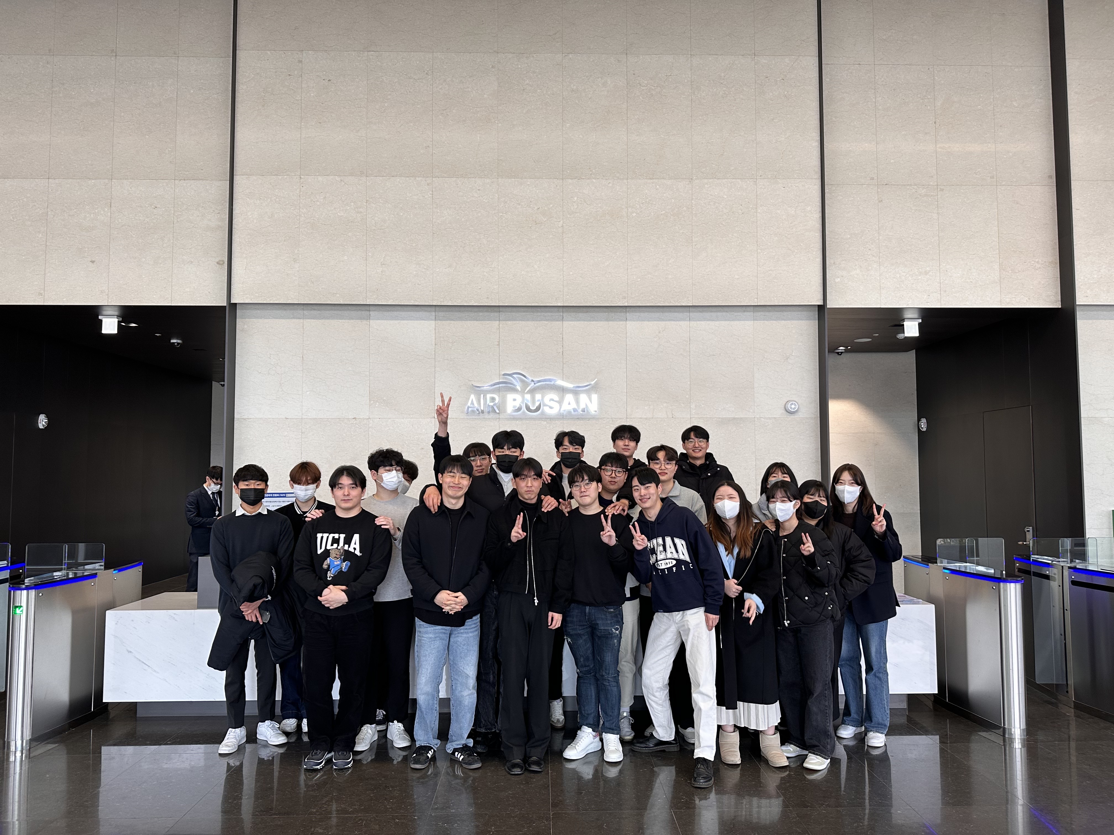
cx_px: 557
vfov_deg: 56.8
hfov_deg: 71.6
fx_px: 772
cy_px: 418
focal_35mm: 24
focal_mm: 6.86
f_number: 1.78
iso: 125
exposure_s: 1/60
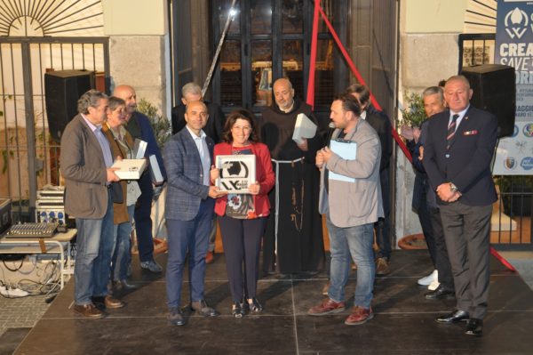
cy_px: 178
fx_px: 976
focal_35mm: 66
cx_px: 266
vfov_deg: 20.6
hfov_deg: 30.5
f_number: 4
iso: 640
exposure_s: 1/30
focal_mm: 44
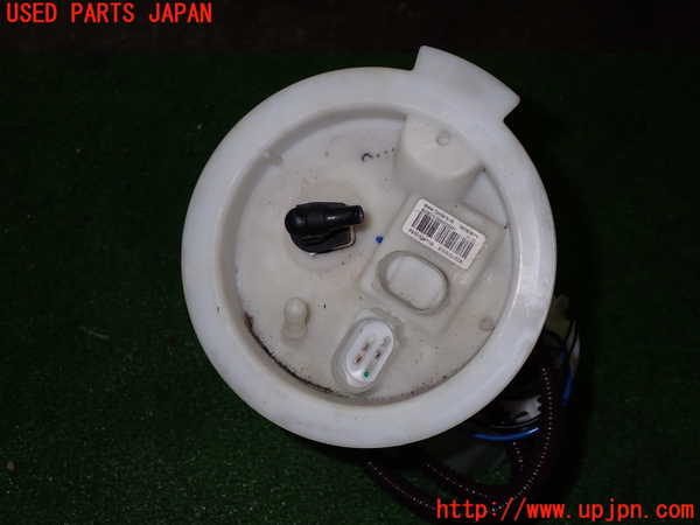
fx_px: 829
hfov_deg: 45.8
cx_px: 350
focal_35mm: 41
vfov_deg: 35.1
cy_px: 262
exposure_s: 1/40
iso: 200
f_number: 8
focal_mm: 7.31
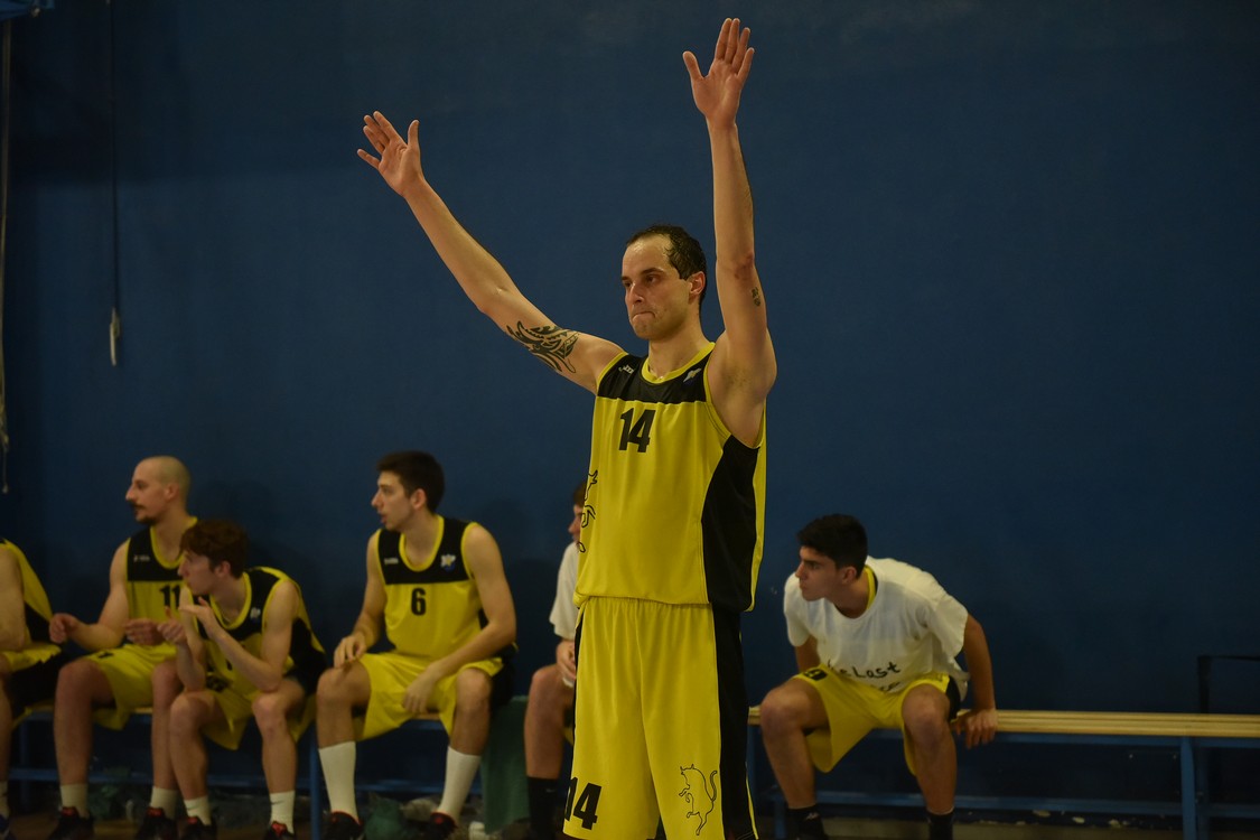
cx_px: 630
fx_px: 2450
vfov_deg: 19.5
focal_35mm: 70
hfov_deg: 28.8
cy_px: 420
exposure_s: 1/500
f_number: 2.8
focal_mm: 70
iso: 3200
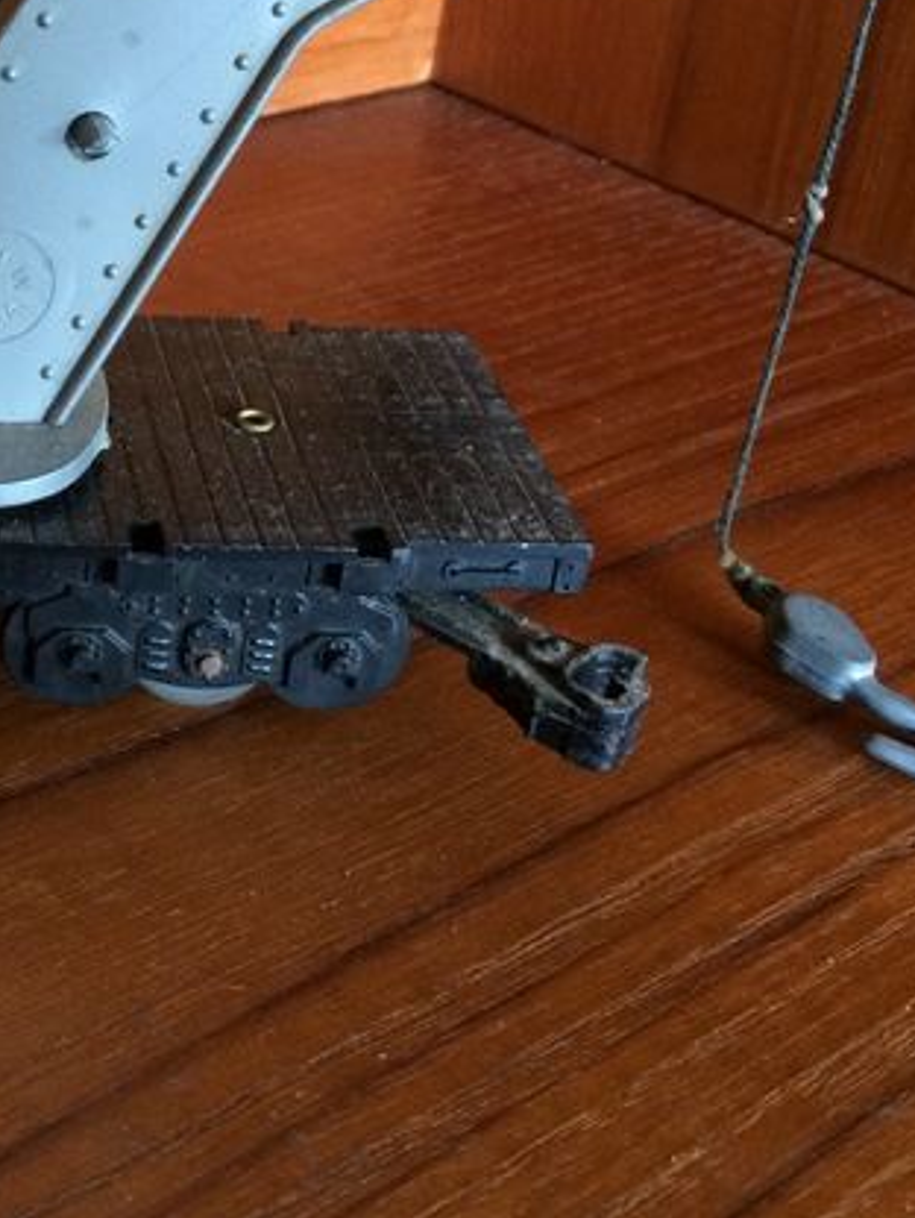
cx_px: -97
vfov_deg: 29.3
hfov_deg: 21.4
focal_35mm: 65
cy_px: 289
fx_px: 2287
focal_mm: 4.12
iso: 200
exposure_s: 1/30
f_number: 2.2
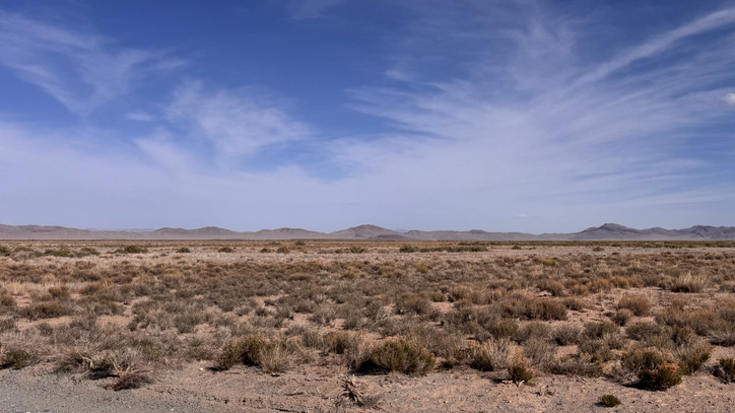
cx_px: 495
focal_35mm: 37
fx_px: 721
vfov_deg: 31.8
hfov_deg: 52.9
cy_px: 267
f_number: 1.78
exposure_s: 1/10417
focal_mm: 6.76
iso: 80
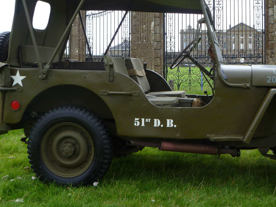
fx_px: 471
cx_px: 187
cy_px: 57
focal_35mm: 59
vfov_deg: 24.6
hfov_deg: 32.4
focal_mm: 6.9
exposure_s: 1/200
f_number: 3.7
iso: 80
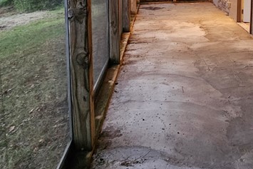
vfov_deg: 31.5
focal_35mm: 39
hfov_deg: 48.1
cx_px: 182
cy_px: -3
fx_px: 274
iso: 1000
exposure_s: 1/24
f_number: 2.2
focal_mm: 2.2
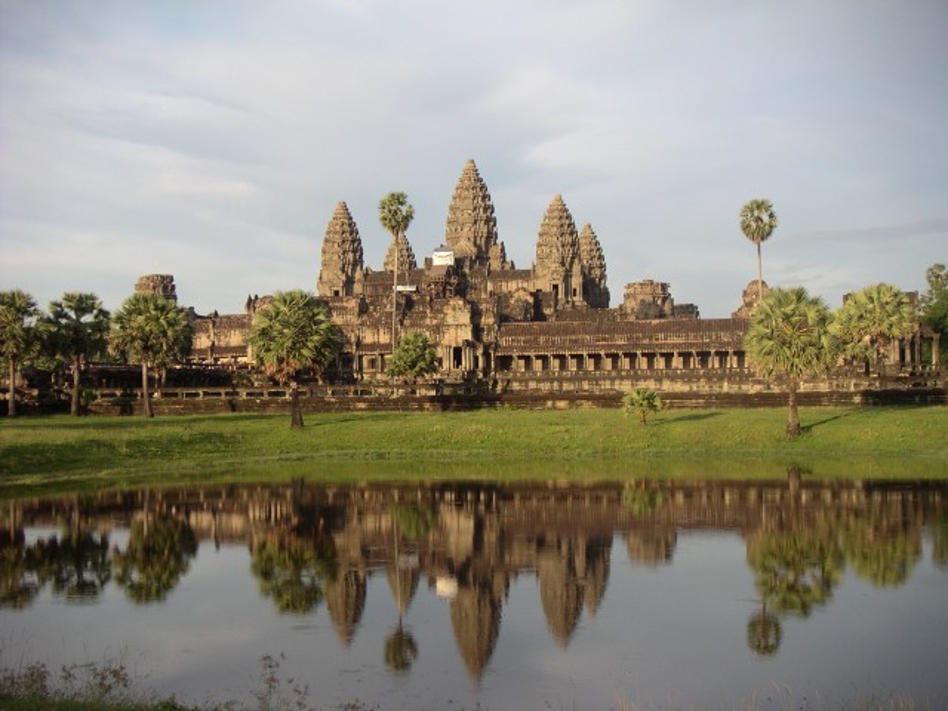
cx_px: 474
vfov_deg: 30.3
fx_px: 1315
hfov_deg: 39.7
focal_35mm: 48
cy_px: 356
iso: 50
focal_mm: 7.4
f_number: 2.9
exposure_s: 1/300
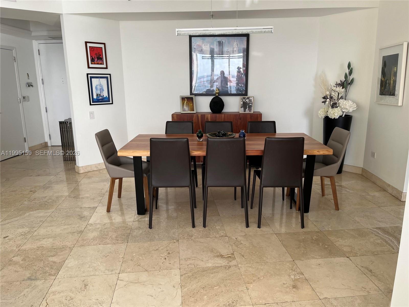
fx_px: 307
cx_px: 204
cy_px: 154
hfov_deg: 67.3
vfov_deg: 53.1
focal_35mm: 26
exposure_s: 1/150
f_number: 1.6
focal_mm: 5.1
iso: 32
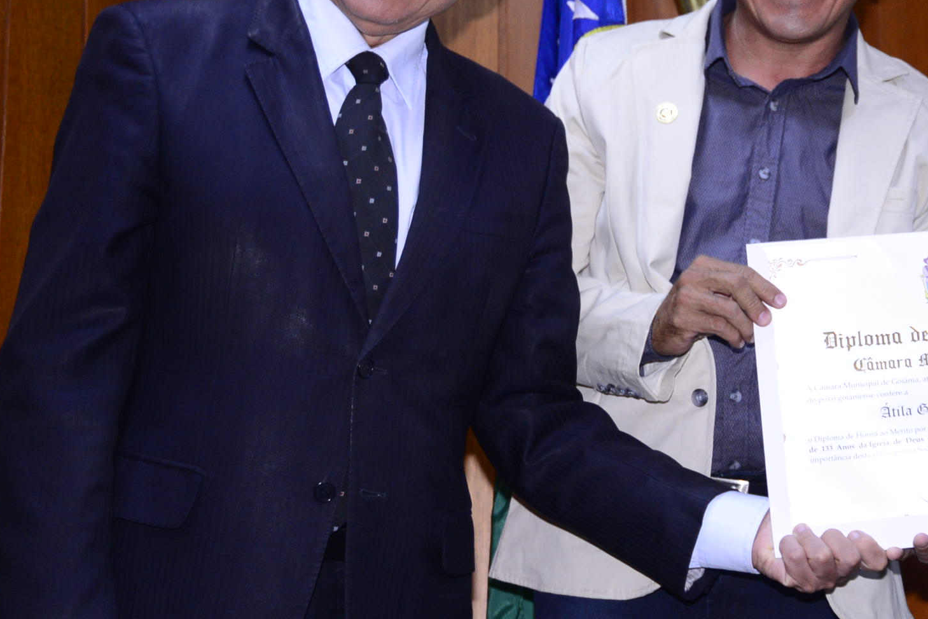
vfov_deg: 13.8
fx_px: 2552
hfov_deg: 20.2
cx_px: 856
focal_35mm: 99
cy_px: 270
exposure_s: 1/80
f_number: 4.8
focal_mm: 48
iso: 1600
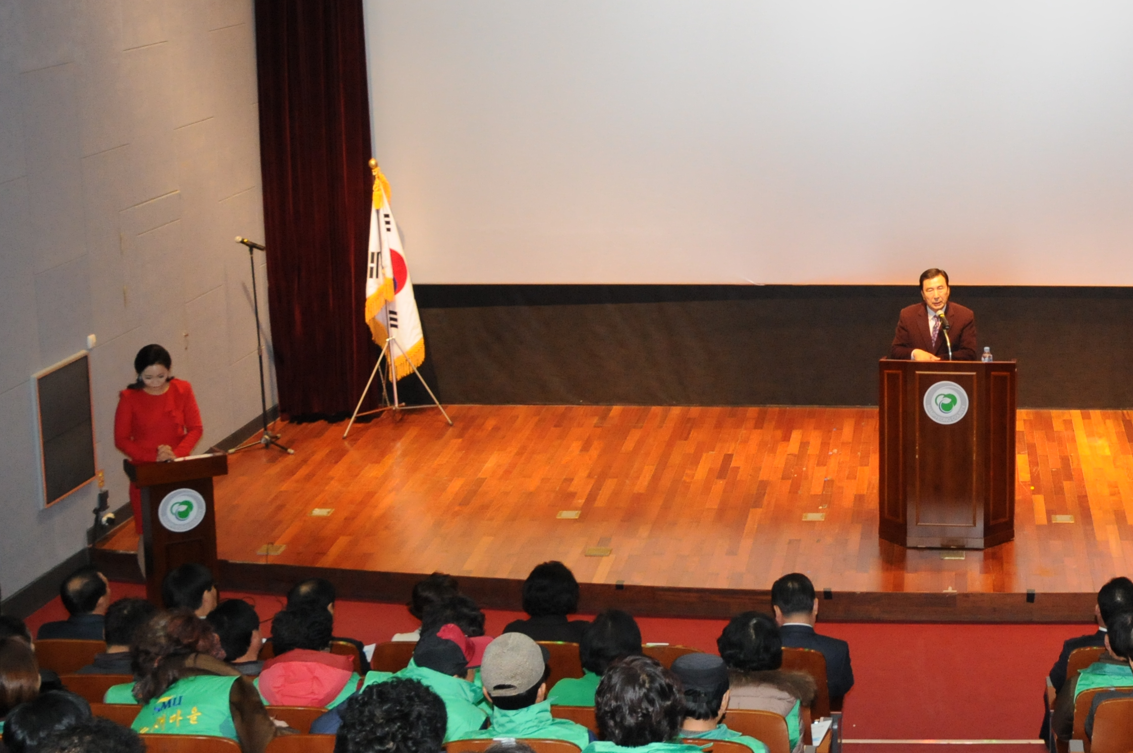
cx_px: 949
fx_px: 1980
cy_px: 156
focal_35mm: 63
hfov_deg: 30.9
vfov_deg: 21.3
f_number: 8
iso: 1250
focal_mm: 22
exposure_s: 1/60
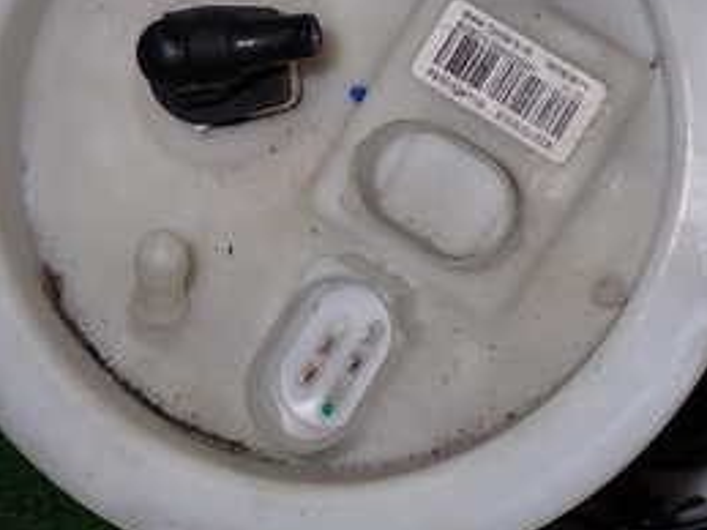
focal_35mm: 95
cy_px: 148
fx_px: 1939
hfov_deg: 20.6
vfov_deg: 15.5
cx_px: 289
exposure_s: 1/40
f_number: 8
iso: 200
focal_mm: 7.31
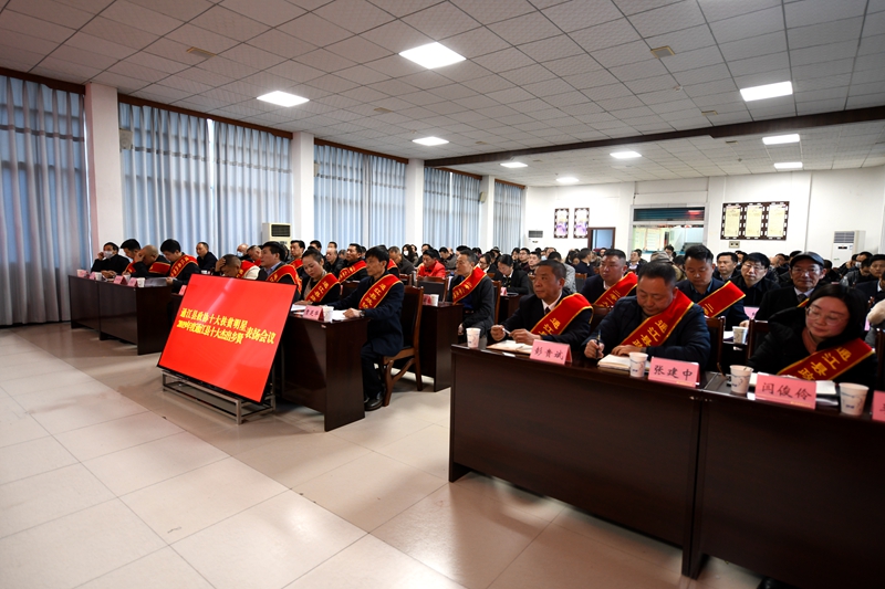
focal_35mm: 19
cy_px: 294
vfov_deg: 64.5
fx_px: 467
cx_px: 442
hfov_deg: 86.9
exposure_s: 1/100
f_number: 2.8
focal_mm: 19
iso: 1000
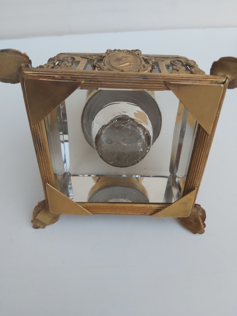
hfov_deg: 53.1
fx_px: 237
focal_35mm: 26
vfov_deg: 67.3
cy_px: 158
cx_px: 118
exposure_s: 1/190
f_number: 1.7
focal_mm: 3.92
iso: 64
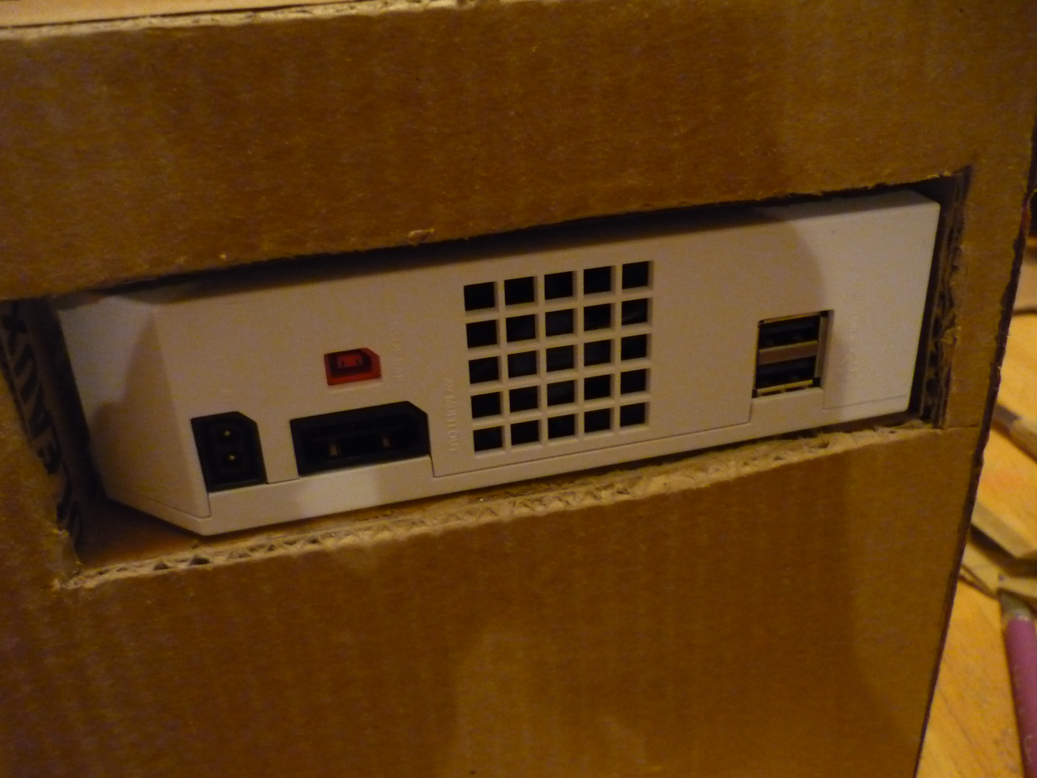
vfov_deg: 42.9
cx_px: 518
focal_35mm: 33
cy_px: 389
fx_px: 989
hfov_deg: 55.4
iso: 800
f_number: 2.8
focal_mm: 5.5
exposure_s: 1/8
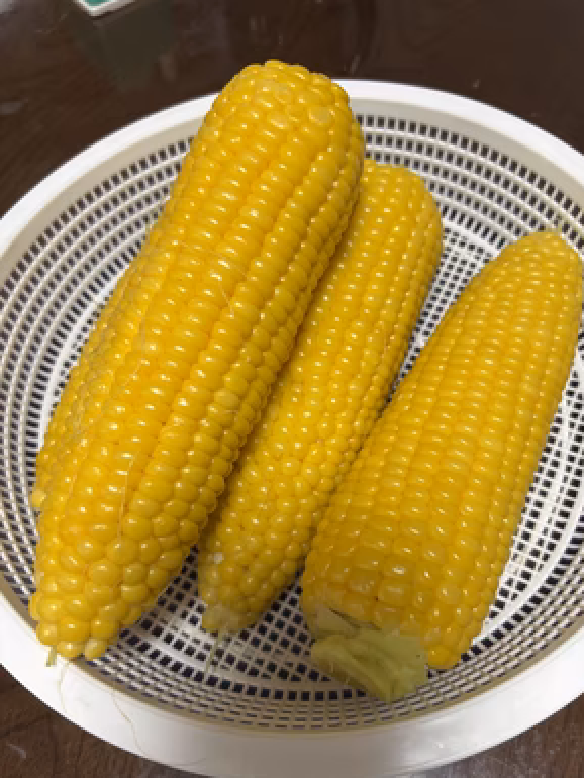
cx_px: 299
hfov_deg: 51.4
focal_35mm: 27
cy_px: 402
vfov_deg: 65.3
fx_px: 607
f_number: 1.6
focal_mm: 5.96
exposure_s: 1/111
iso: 100
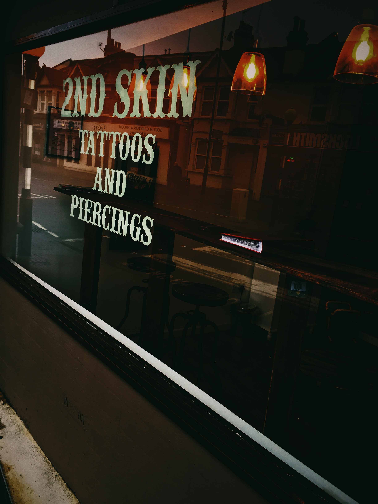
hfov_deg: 48.2
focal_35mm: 29
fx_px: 422
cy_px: 252
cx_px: 189
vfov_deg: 61.7
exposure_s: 1/33
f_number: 2.2
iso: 32
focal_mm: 4.15
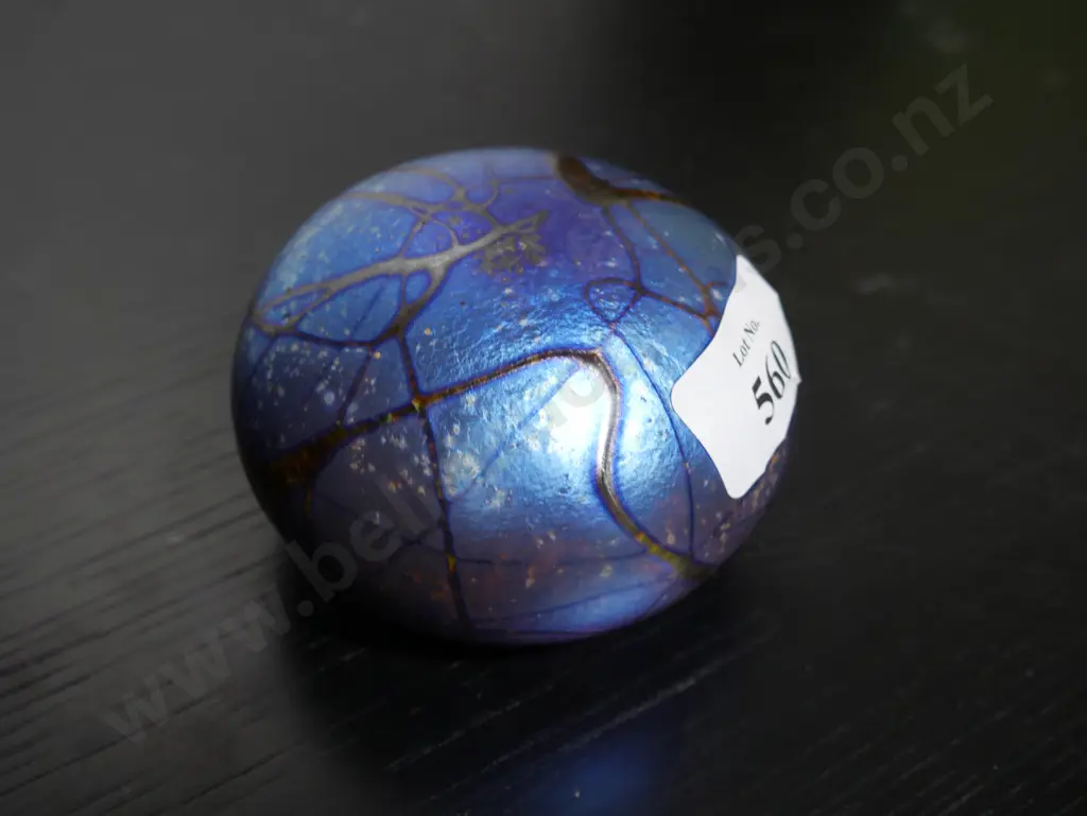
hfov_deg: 41.2
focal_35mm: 46
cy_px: 408
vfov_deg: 31.5
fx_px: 1445
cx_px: 544
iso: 640
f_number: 5.1
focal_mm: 23
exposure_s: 1/60
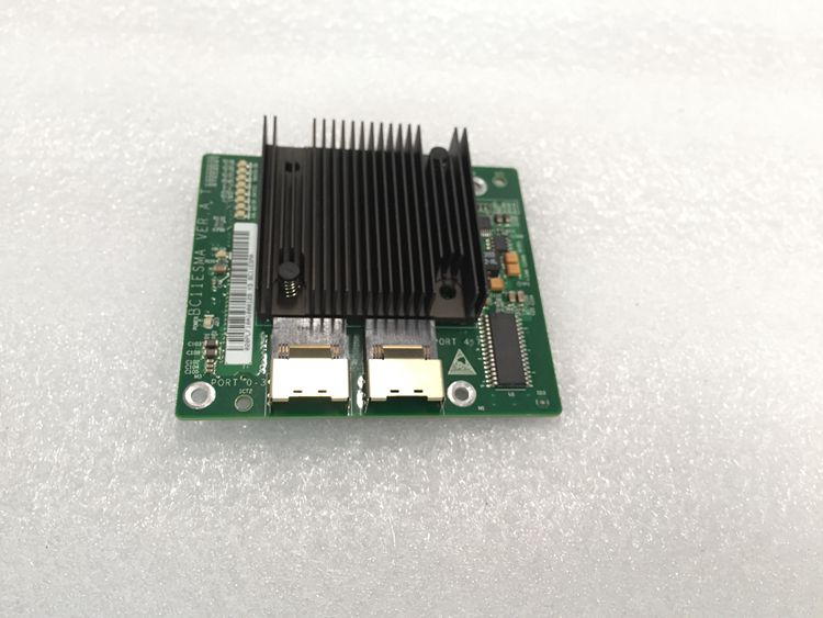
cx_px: 412
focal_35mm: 29
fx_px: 690
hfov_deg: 61.6
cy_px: 309
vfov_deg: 48.3
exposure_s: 1/33
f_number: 2.2
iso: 50
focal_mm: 4.15
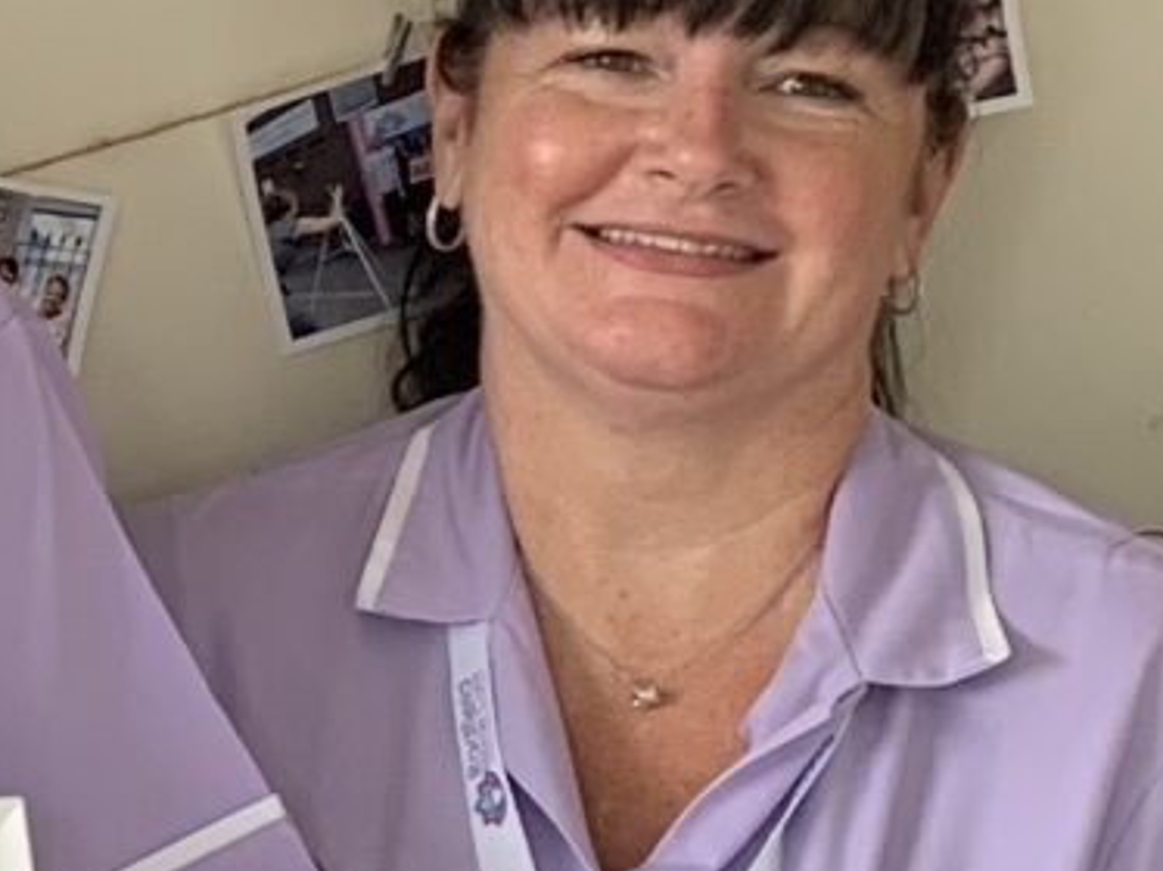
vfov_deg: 8.3
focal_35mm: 178
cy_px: 768
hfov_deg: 10.5
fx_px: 5976
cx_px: -858
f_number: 1.8
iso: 80
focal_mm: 4.25
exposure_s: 1/121
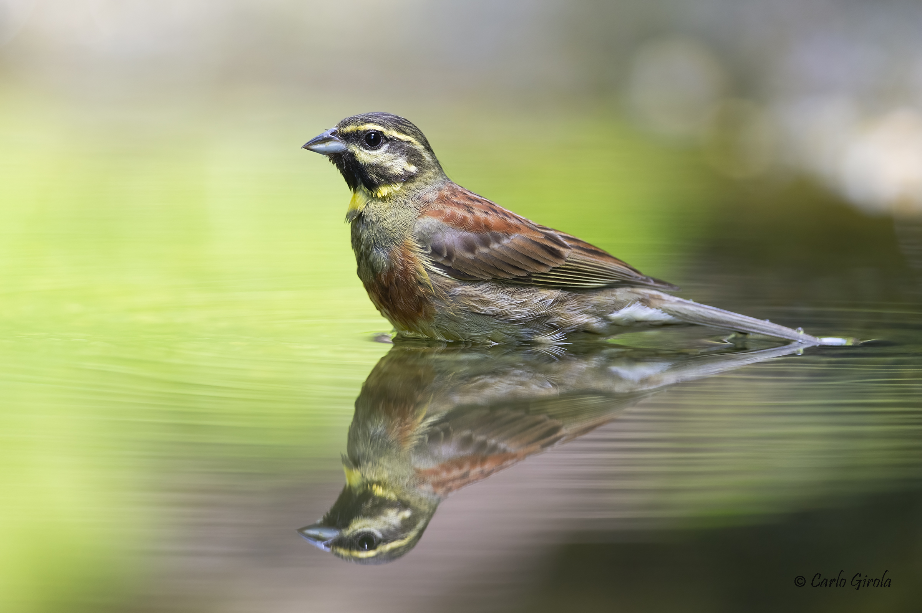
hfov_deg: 3.4
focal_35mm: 600
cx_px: 461
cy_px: 306
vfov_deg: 2.3
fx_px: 15357
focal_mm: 600
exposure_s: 1/400
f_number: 4.5
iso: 2500
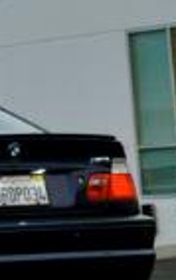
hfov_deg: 4.3
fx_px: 2114
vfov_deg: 7.6
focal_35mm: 276
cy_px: 66
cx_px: -572
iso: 800
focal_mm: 32
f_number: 7.1
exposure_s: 1/60
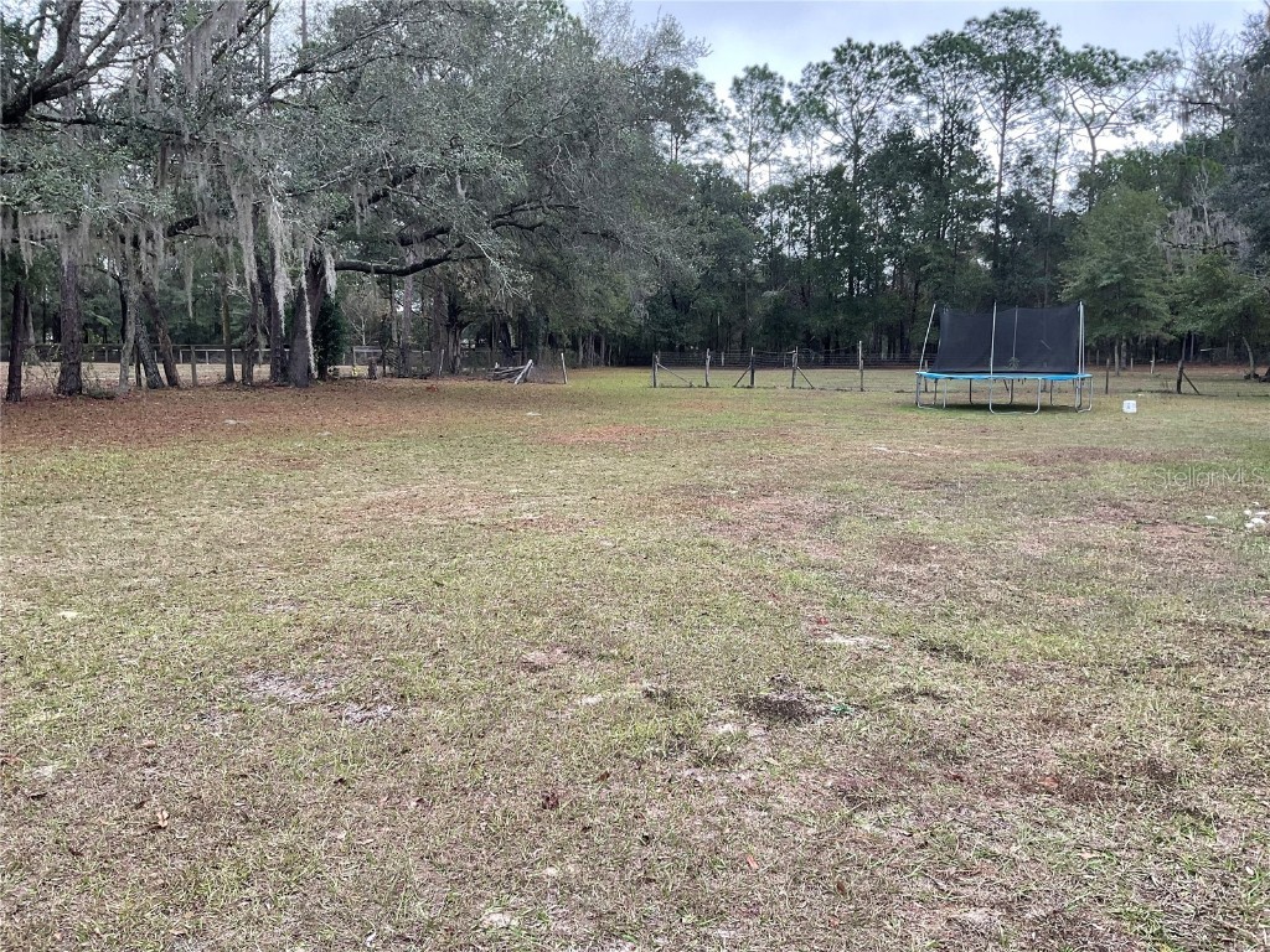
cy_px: 476
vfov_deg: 48.2
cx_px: 635
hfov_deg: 61.7
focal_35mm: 29
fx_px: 1064
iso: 25
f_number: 1.8
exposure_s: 1/122
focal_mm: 3
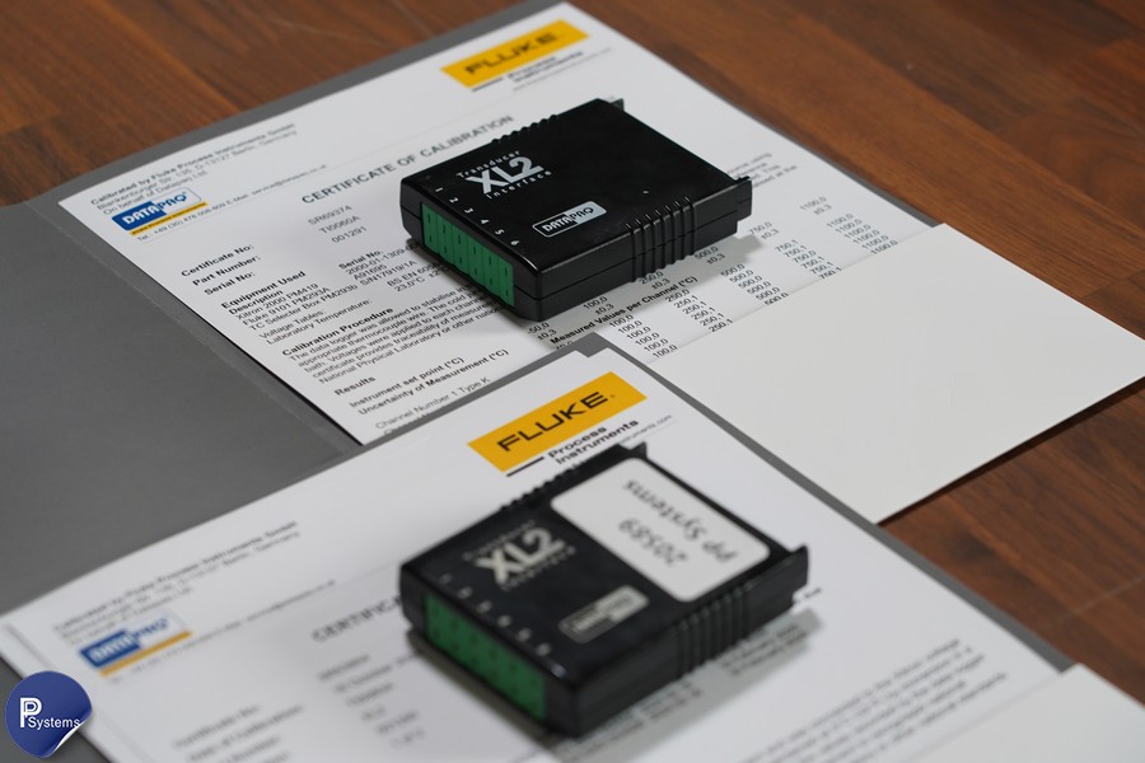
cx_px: 572
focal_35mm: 105
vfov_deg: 13.0
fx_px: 3339
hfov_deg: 19.5
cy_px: 382
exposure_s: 1/125
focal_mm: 105
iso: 1600
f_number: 5.6
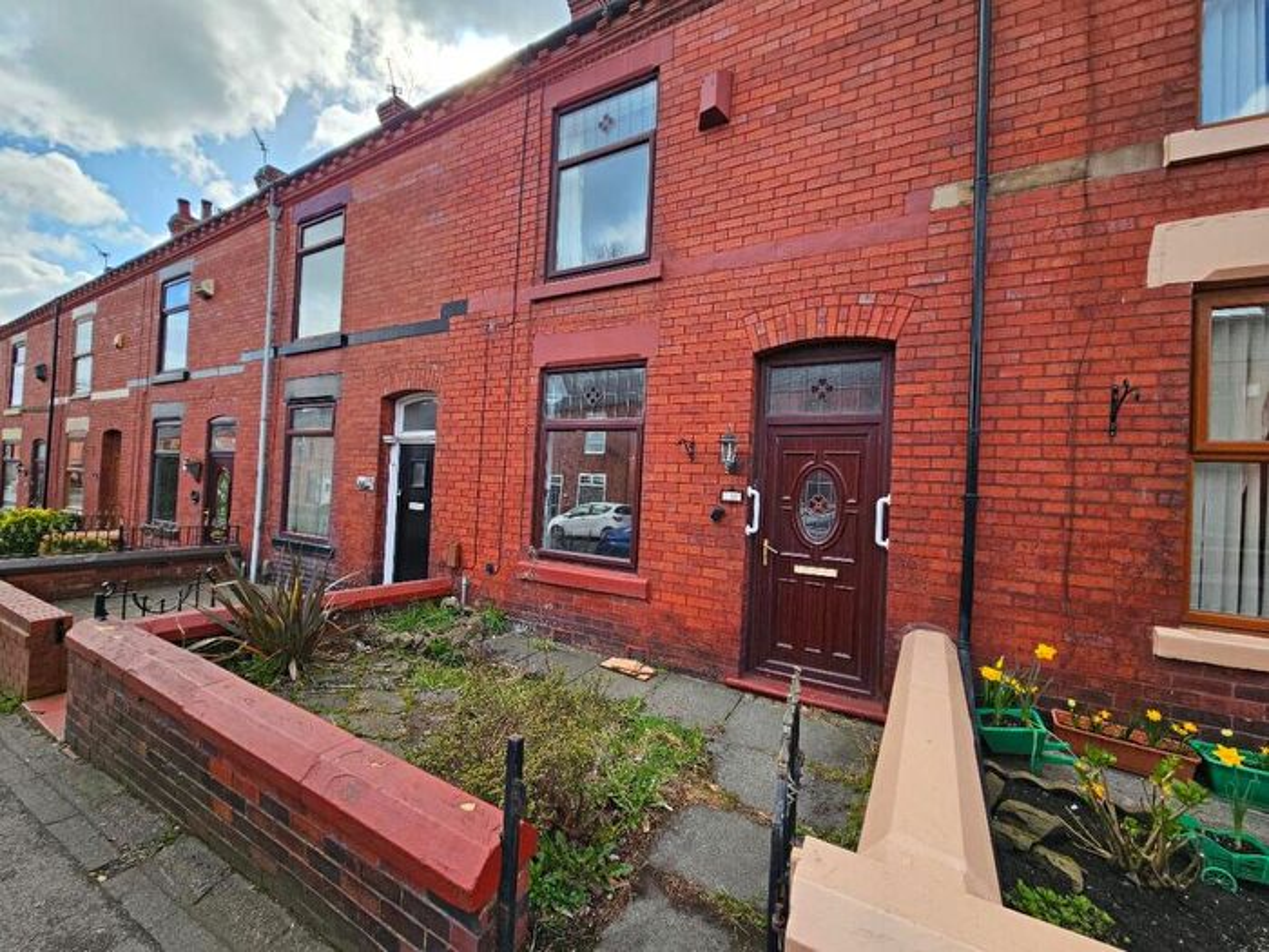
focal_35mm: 13
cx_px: 634
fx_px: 477
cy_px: 476
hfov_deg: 106.2
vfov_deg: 89.9
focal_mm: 2.2
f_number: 2.2
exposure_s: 1/932
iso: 50
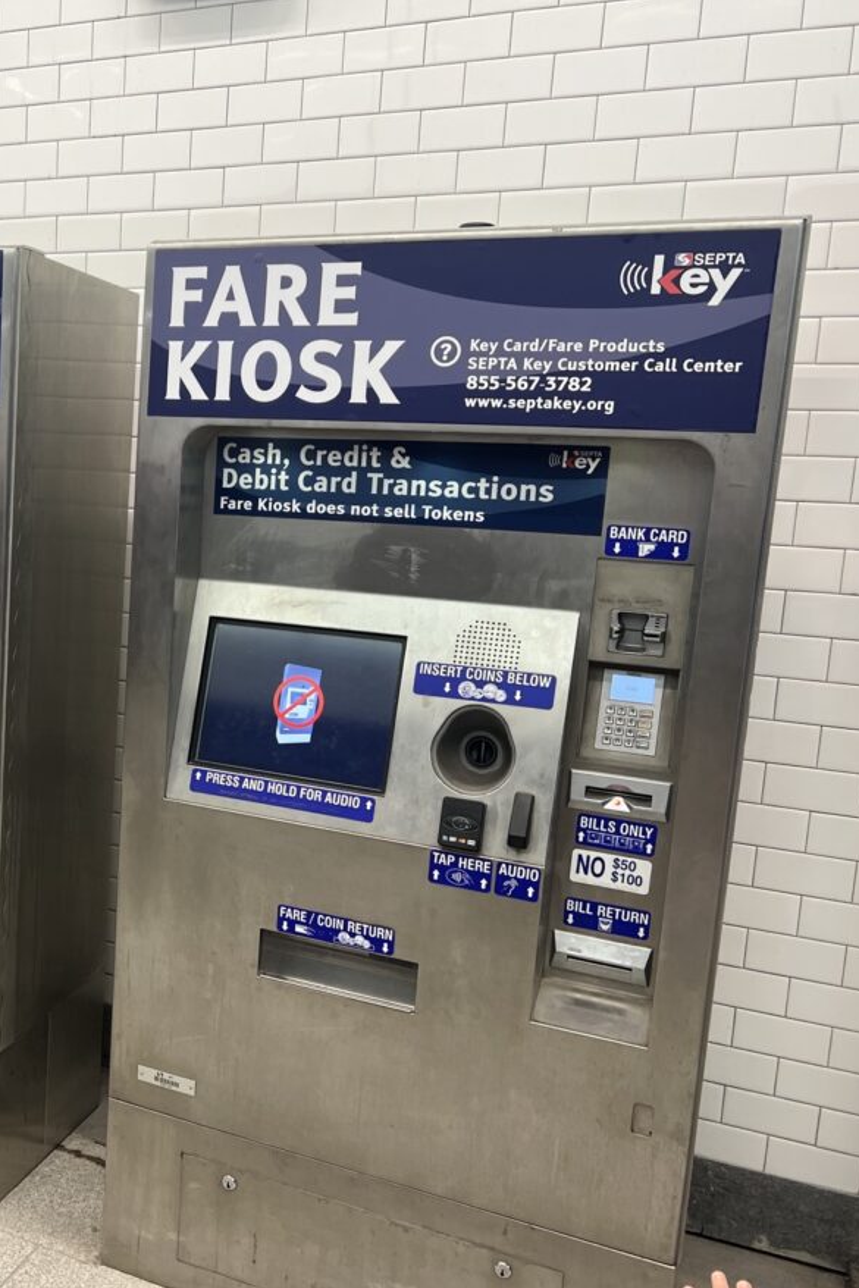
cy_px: 658
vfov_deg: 51.9
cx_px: 56
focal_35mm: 37
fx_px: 1324
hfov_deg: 33.7
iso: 64
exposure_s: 1/120
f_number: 1.5
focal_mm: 5.7
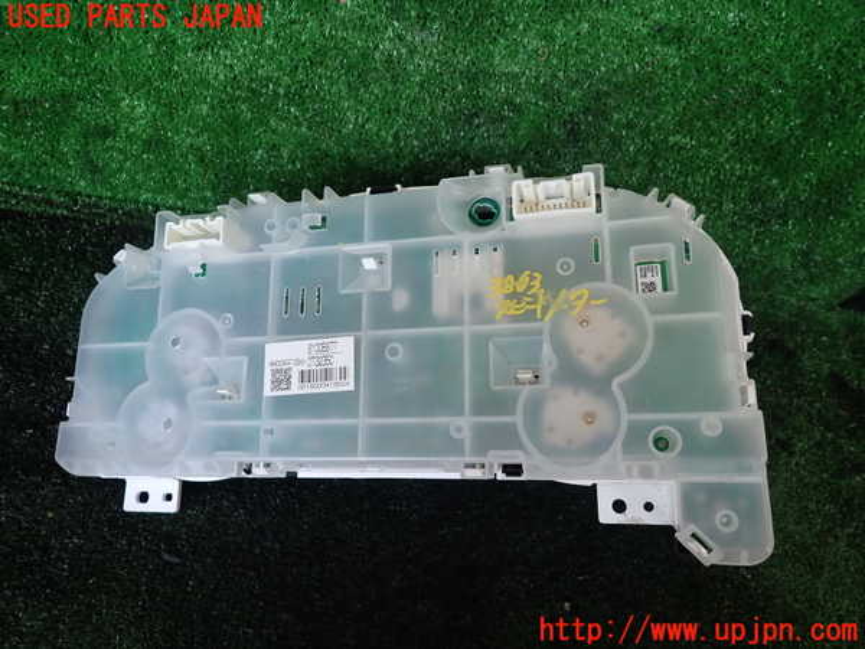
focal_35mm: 25
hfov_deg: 69.4
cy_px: 324
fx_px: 625
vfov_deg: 54.9
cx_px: 432
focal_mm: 4.5
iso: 100
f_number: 2
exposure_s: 1/80
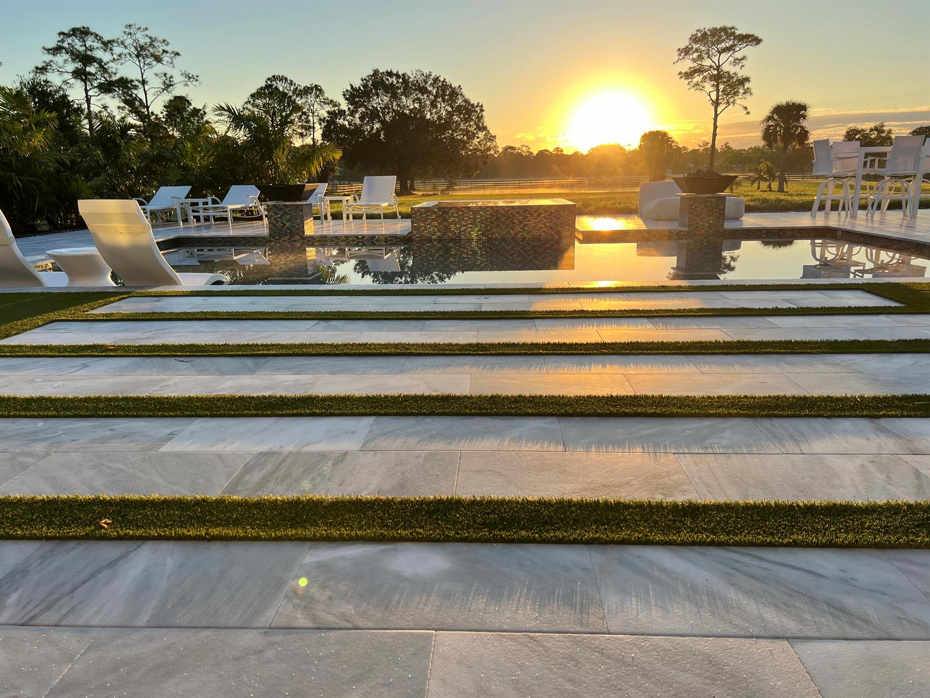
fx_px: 699
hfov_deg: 67.3
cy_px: 349
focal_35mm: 26
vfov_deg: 53.1
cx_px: 465
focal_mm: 5.7
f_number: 1.5
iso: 50
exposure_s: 1/1295
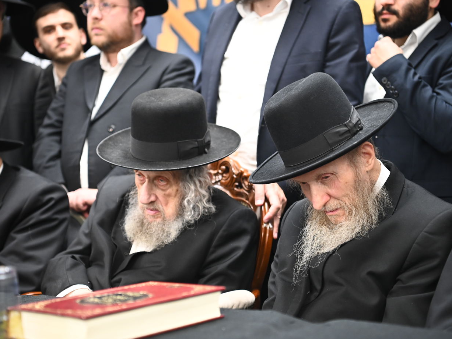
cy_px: 171
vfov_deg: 25.7
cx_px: 234
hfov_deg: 33.8
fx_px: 744
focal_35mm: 57
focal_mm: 52
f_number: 3.2
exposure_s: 1/160
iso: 2000
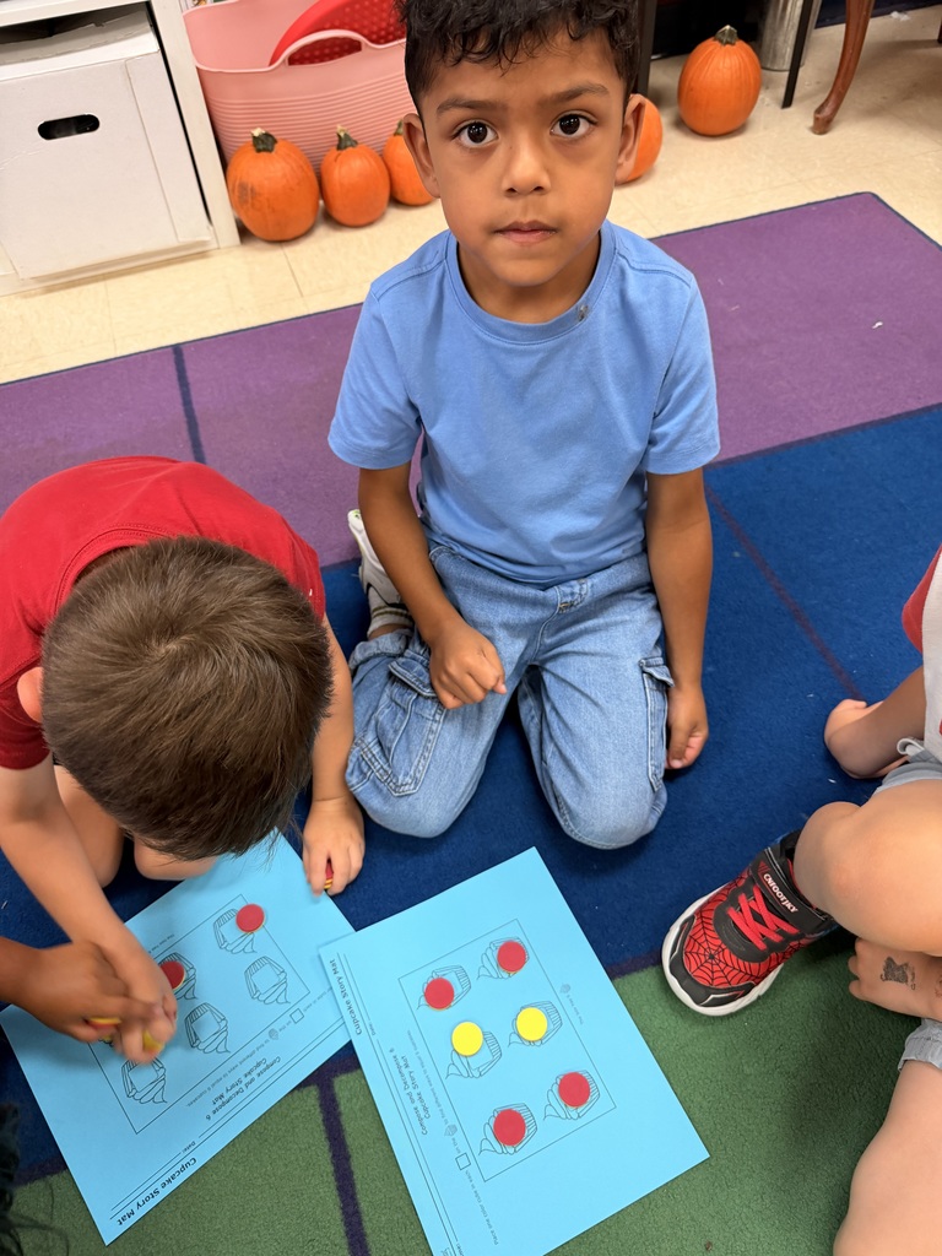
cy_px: 628
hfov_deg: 56.8
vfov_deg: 71.6
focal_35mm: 24
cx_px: 471
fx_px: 871
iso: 200
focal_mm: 6.76
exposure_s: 1/120
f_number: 1.78
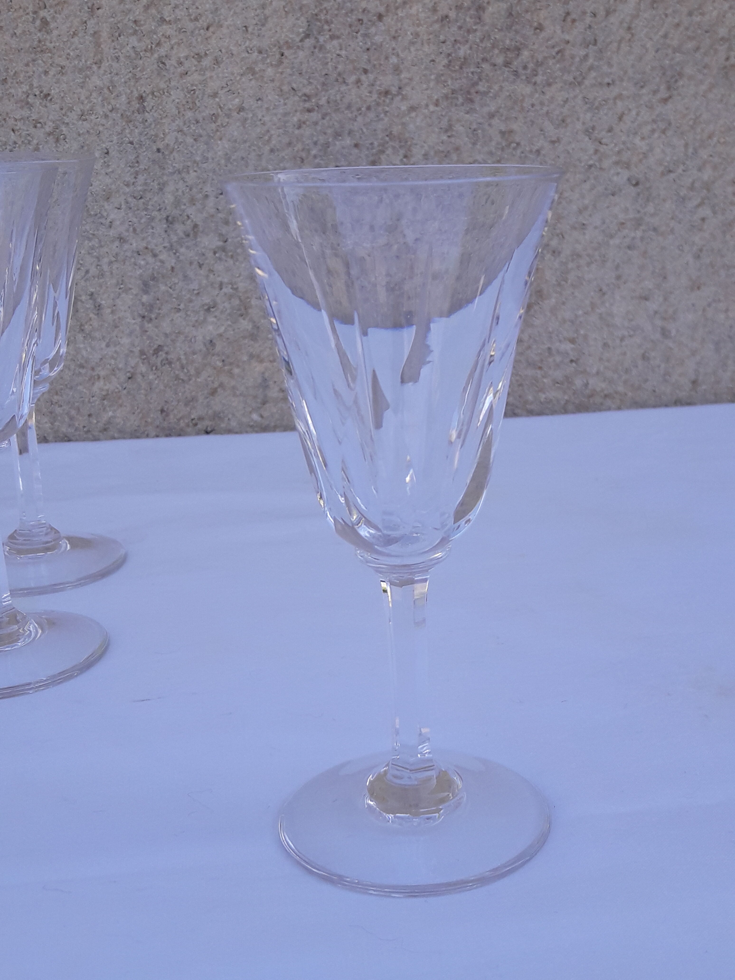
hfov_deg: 49.7
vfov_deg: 63.4
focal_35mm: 28
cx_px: 368
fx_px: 793
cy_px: 490
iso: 40
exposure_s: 1/557
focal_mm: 3.7
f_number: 1.9
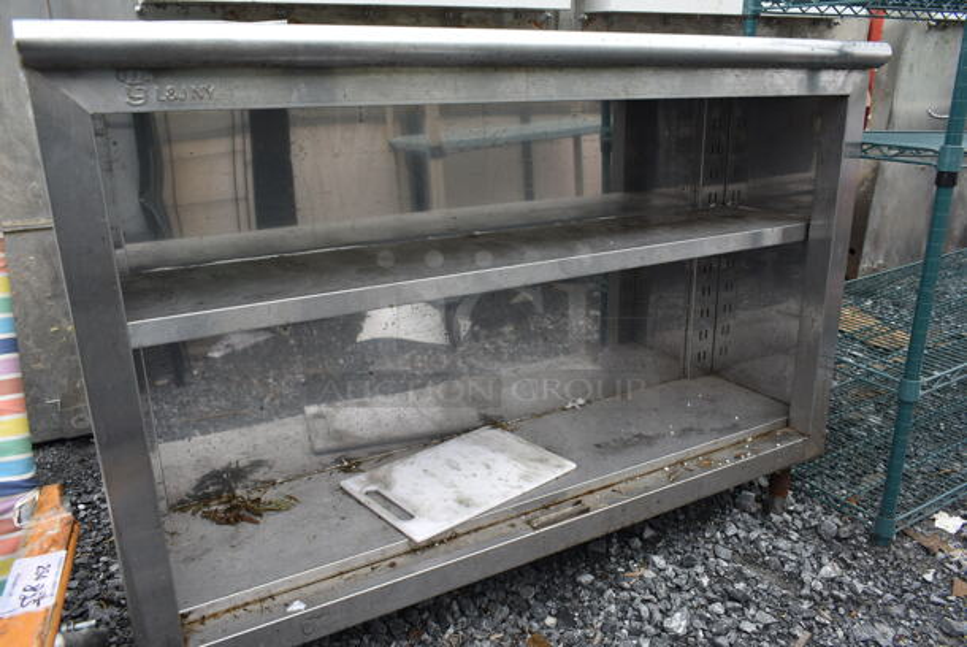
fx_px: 726
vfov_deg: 48.0
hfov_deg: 67.3
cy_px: 324
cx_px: 484
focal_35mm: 27
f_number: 8
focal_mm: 18
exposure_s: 1/100
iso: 100
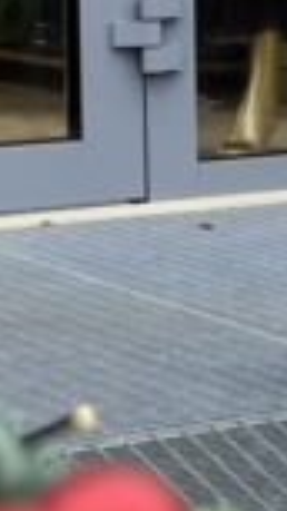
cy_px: -7
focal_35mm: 190
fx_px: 2572
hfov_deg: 5.7
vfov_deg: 11.2
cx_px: 1065
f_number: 1.6
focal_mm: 5.1
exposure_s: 1/121
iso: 64
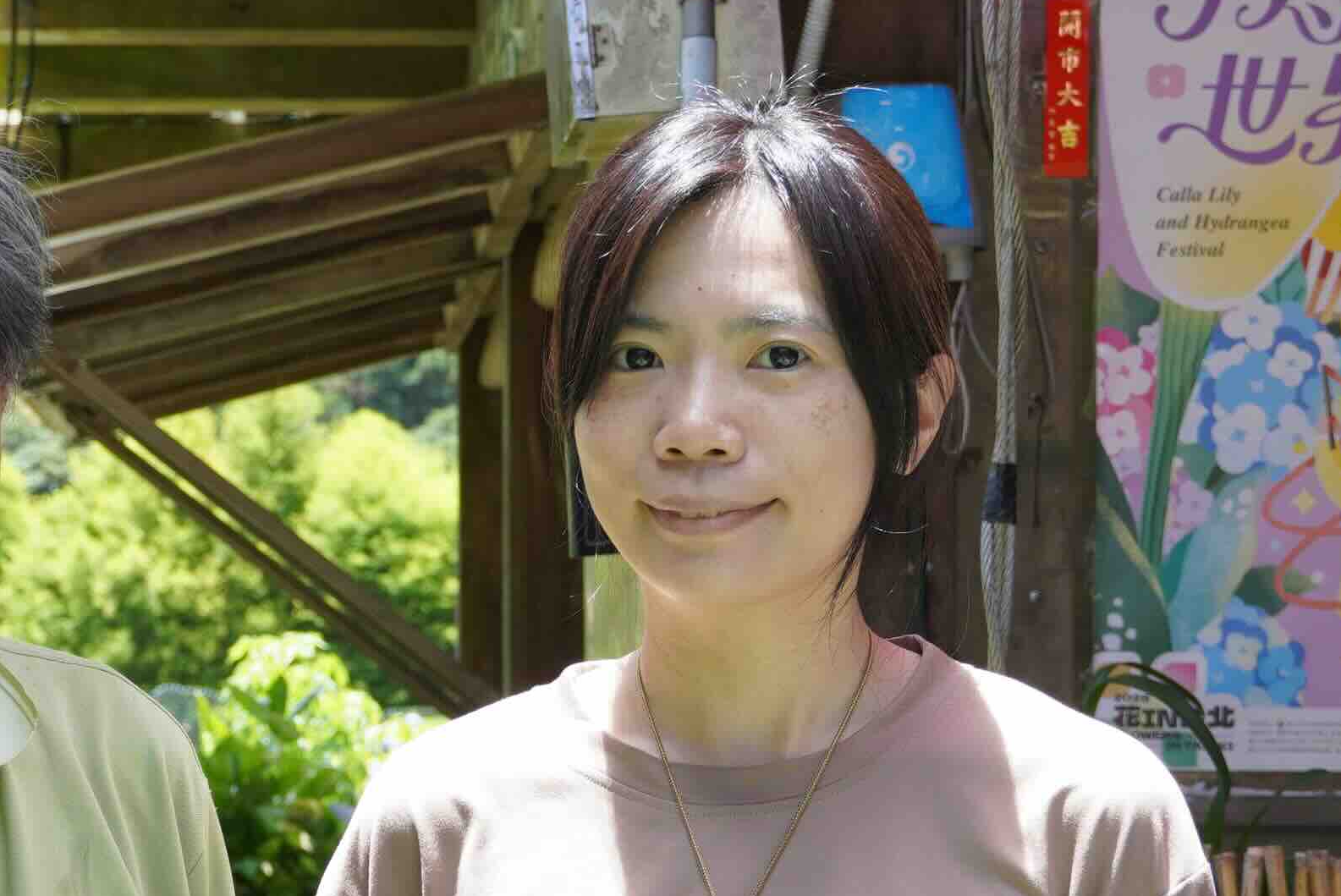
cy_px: 704
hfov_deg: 18.6
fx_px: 4038
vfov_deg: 12.6
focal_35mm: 108
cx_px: 236
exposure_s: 1/160
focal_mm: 27
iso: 125
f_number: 4.5
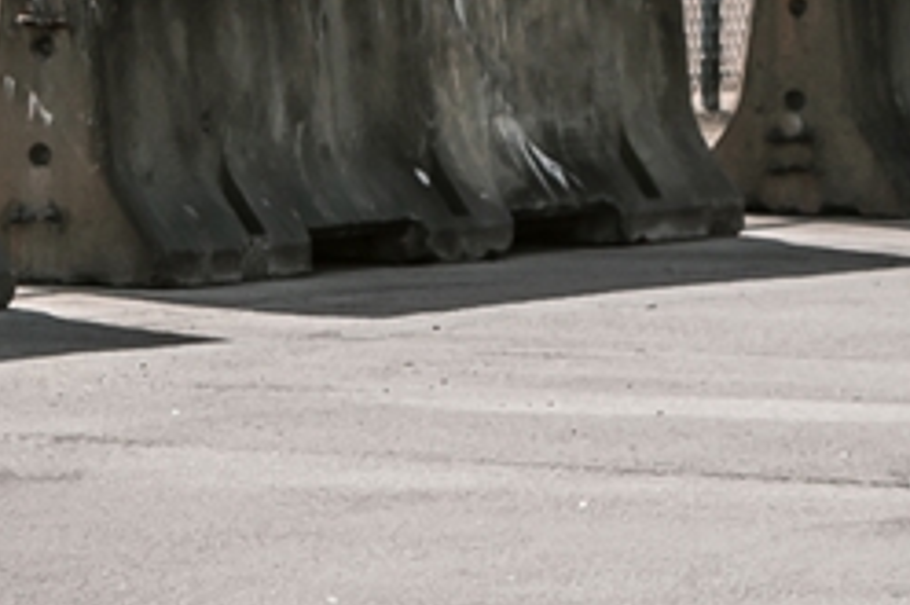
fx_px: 12327
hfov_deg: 4.1
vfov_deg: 2.8
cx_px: -1787
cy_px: -84
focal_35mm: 488
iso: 200
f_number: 8
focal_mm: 63
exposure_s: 1/160
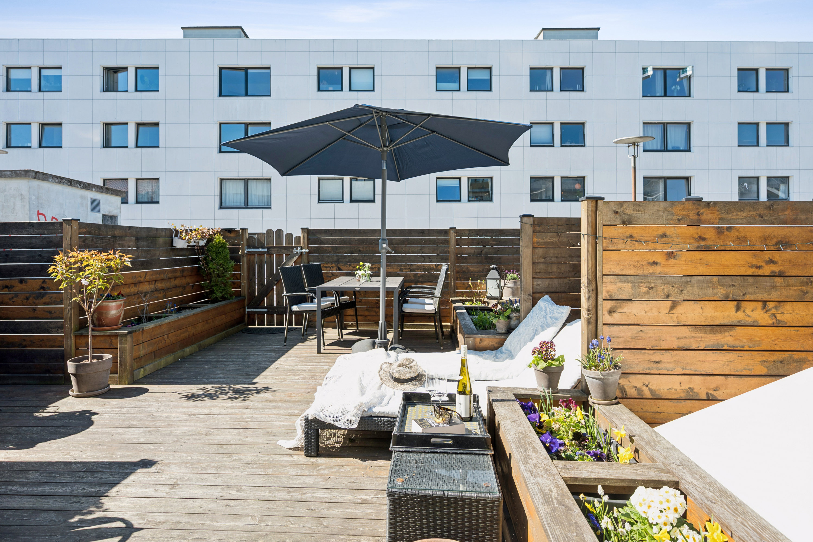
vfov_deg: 60.7
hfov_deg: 82.6
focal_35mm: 20
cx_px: 406
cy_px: 271
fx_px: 463
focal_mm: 20.5
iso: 100
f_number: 6.3
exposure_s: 1/160
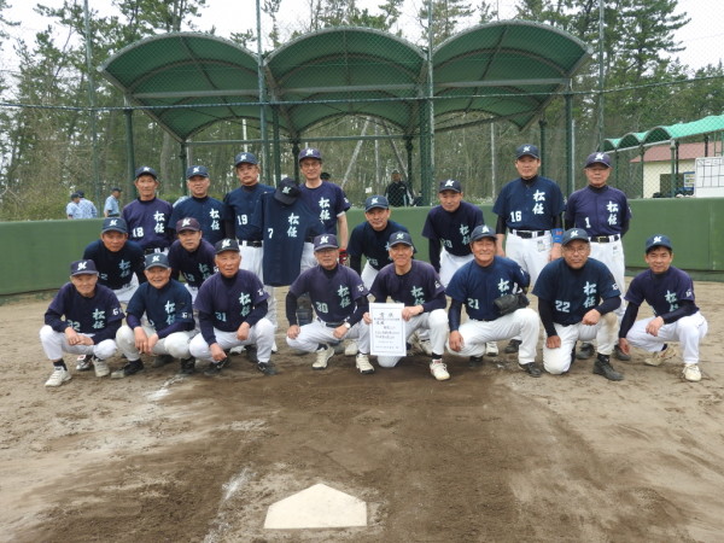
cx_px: 362
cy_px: 272
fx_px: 690
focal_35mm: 33
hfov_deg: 55.4
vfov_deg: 42.9
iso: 100
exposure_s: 1/320
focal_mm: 5.9
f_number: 3.6
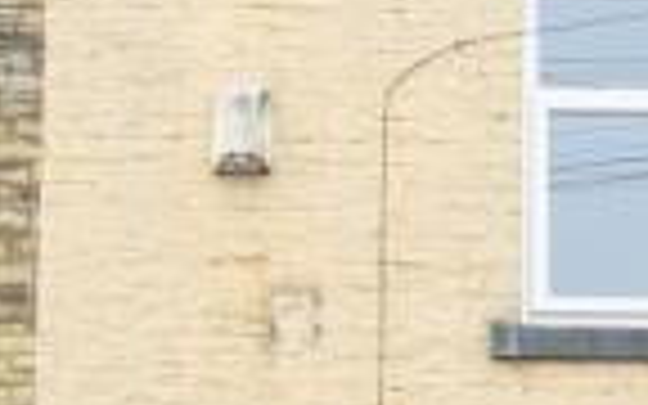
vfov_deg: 6.3
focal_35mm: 206
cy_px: 659
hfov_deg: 10.2
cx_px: 502
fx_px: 3638
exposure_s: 1/500
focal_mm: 6.76
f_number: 1.8
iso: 64
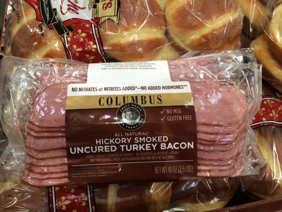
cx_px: 141
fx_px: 236
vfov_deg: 48.2
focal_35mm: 29
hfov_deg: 61.7
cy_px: 106
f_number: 2.2
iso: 40
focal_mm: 4.15
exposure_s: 1/30
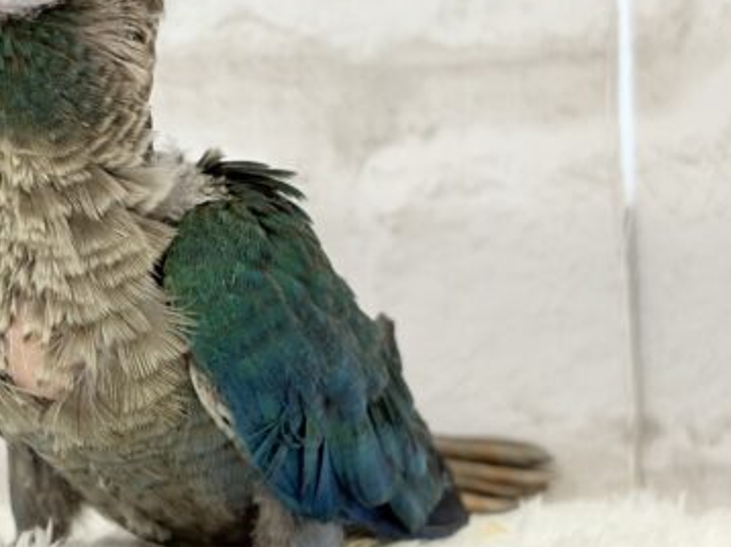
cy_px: 173
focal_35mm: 93
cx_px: 131
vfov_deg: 15.8
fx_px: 1963
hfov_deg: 20.8
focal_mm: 5.96
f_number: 1.6
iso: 40
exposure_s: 1/50
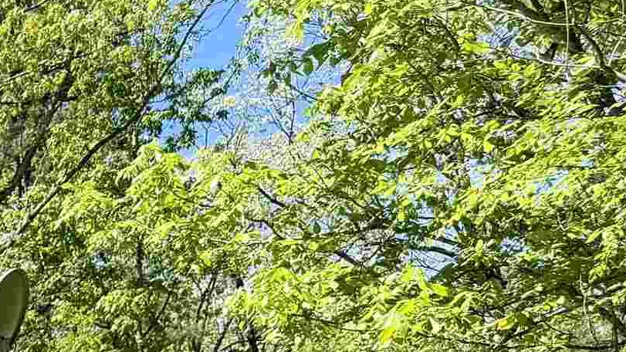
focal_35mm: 99
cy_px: 676
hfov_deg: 17.1
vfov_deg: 11.2
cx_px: -543
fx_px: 1643
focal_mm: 6.76
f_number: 1.78
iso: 80
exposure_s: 1/2000
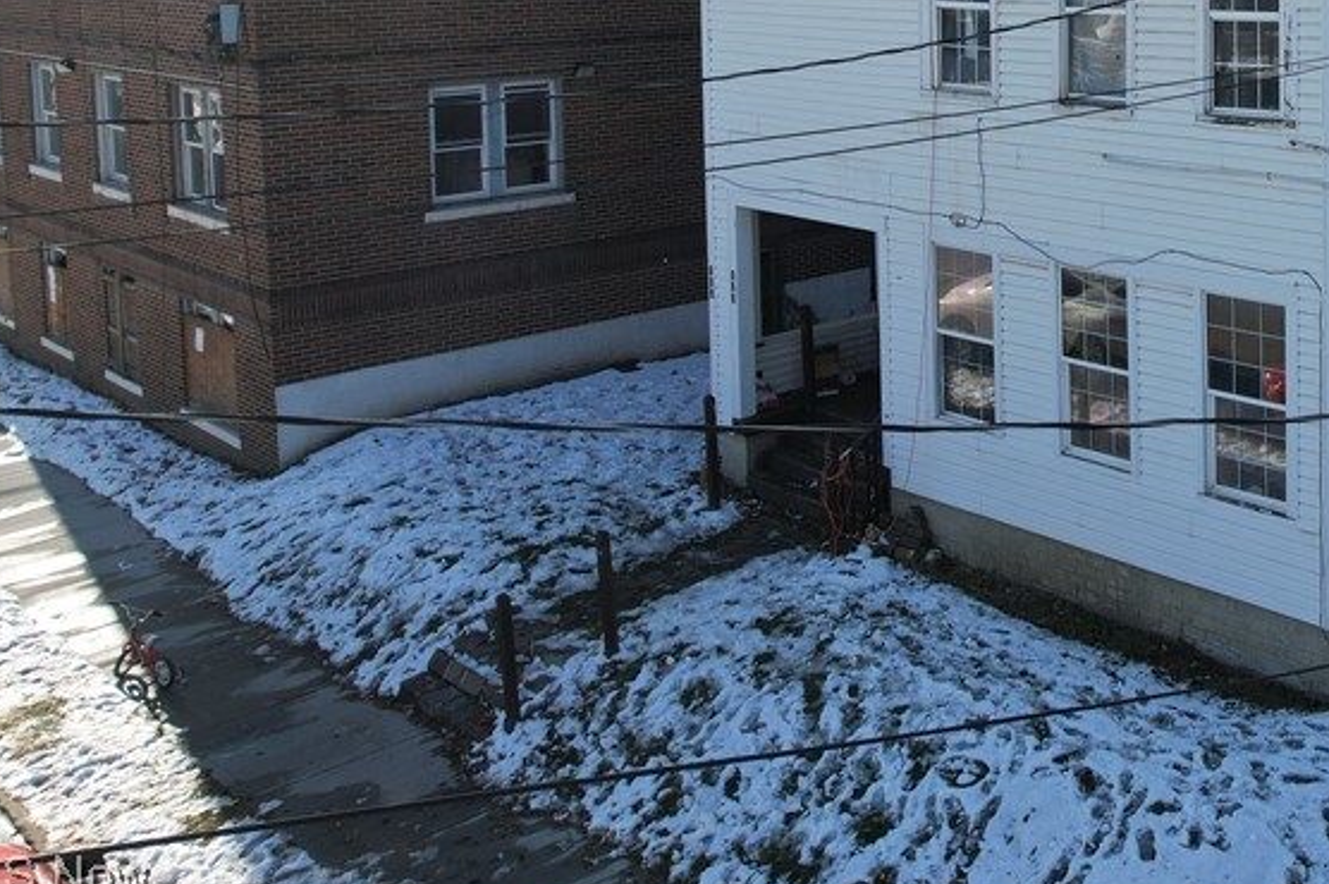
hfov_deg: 41.5
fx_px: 1586
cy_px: 60
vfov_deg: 29.6
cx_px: 1221
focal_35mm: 43
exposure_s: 1/1600
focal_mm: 8.38
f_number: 2.8
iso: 140
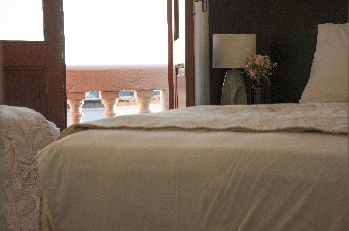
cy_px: 116
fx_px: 755
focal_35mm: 78
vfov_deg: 17.4
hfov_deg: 26.0
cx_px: 174
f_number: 5
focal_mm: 52
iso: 250
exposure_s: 1/100
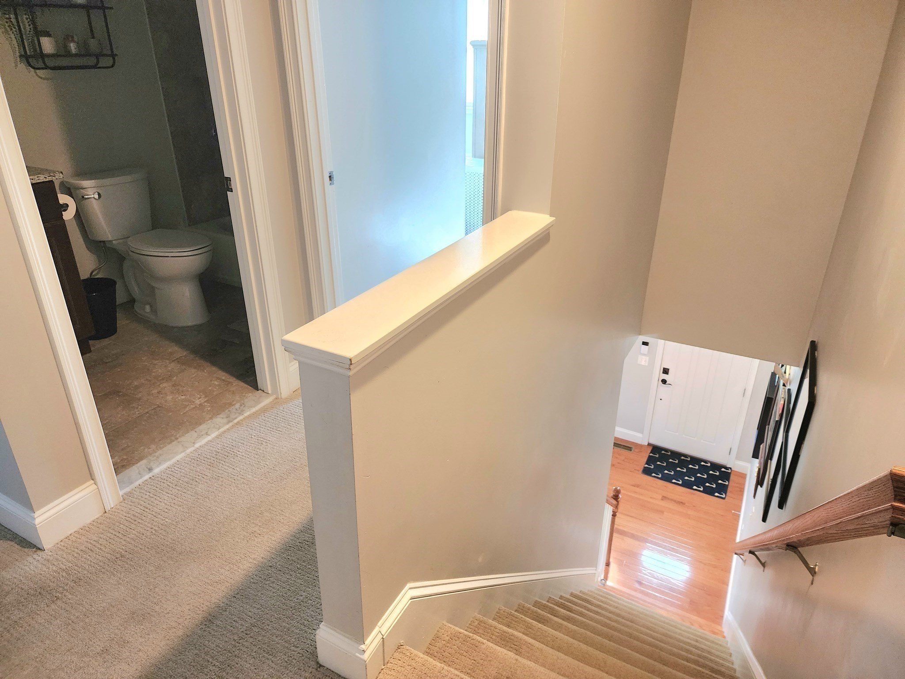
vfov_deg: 58.9
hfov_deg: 73.9
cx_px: 452
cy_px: 340
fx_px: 601
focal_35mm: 23
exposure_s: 1/120
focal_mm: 6.4
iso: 400
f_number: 1.8
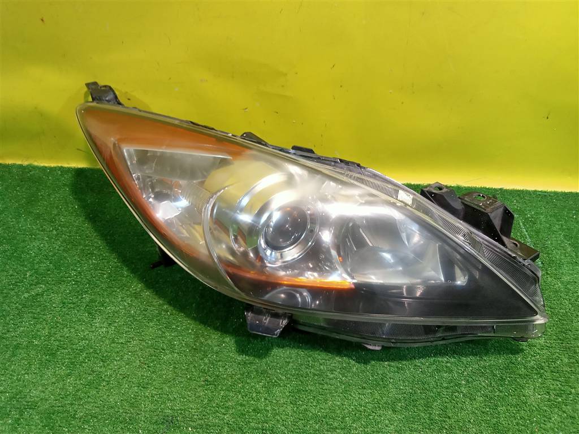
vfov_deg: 49.7
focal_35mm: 28
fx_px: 468
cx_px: 290
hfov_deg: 63.4
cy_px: 217
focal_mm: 3.65
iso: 219
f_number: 2.2
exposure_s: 1/33.3
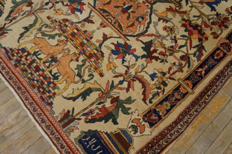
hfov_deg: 59.5
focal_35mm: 32
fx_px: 203
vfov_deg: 41.6
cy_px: 77
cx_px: 116
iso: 640
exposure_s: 1/60
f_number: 4
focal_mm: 21
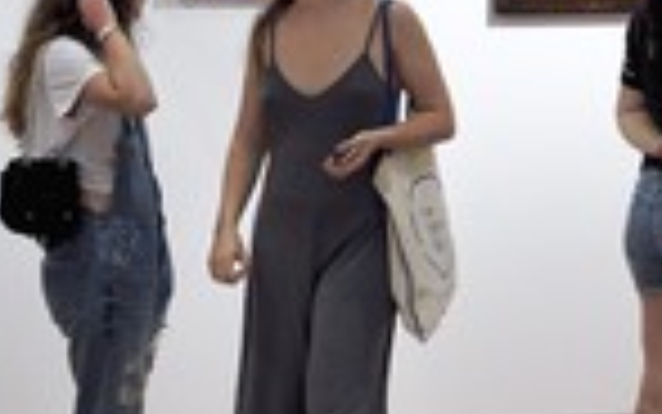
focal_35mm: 122
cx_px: 878
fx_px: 2202
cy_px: 68
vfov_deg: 10.7
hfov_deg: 16.1
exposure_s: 1/25
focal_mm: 42
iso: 800
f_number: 5
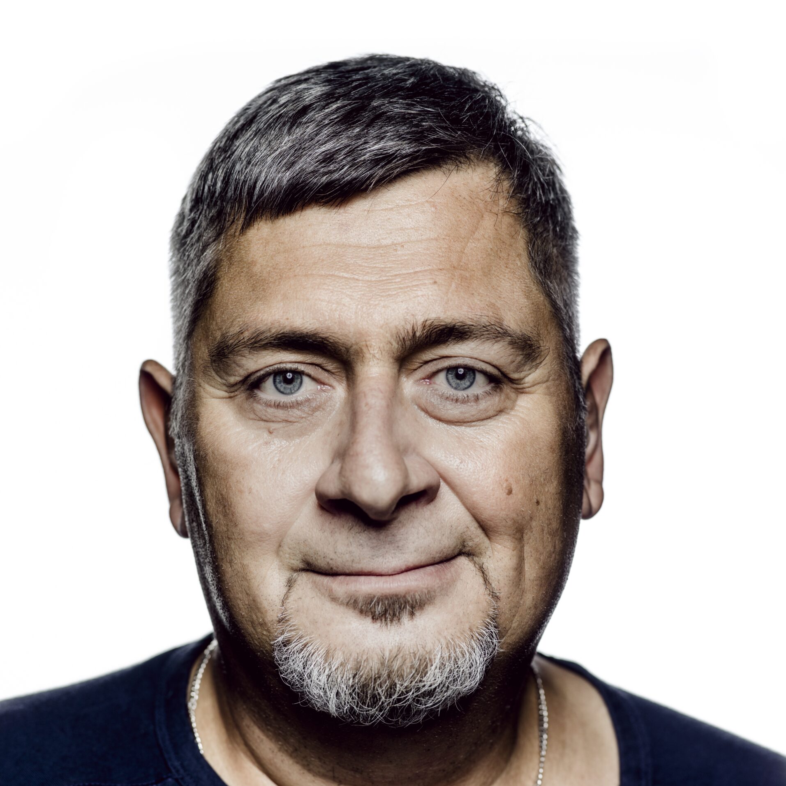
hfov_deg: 20.6
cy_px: 516
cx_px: 394
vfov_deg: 20.6
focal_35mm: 84
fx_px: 2158
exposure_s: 1/400
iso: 100
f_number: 5.6
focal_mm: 90
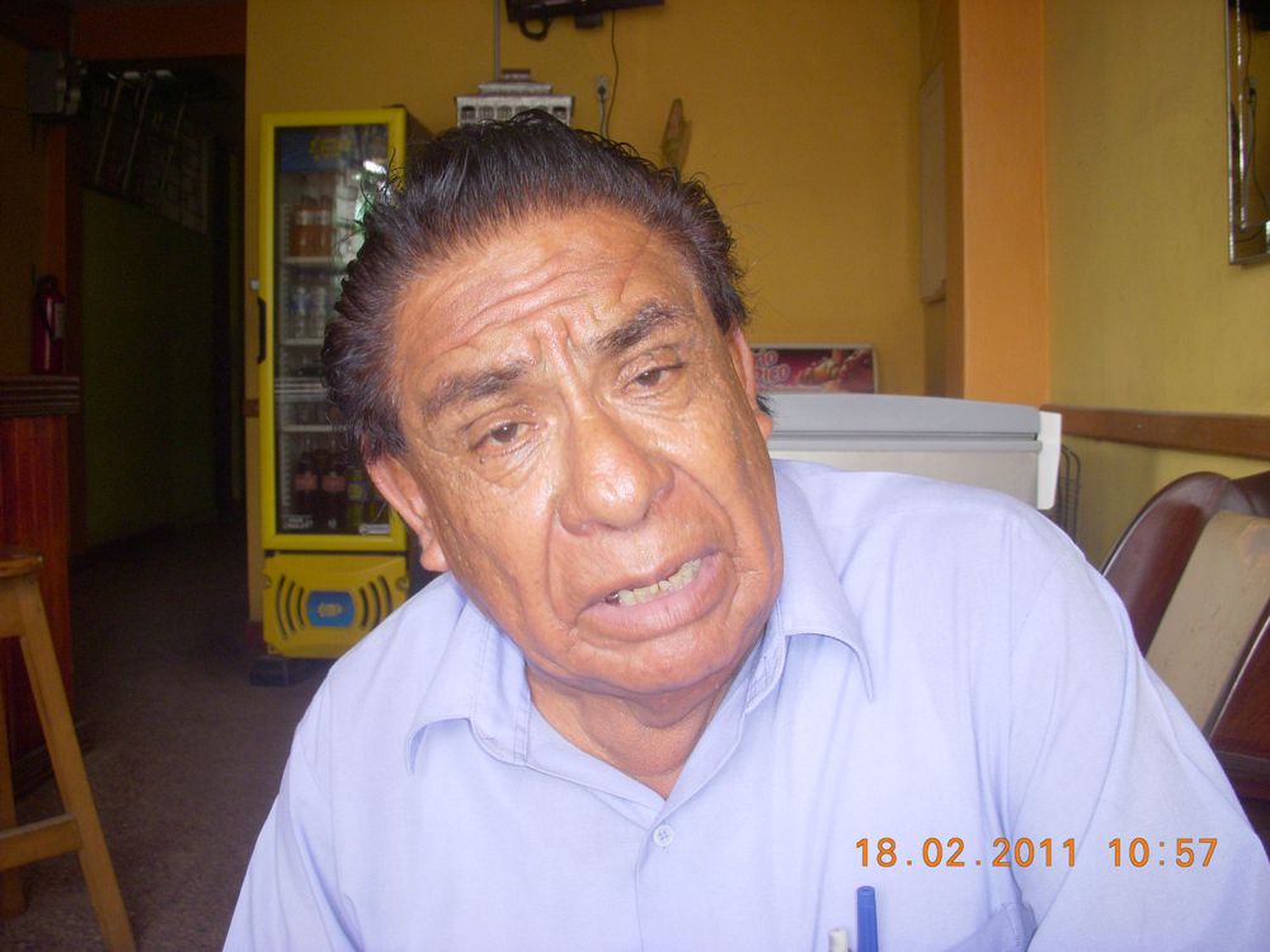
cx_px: 635
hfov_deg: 49.0
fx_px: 1394
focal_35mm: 38
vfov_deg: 37.7
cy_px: 476
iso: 100
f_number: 3.3
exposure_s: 1/40
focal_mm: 6.3
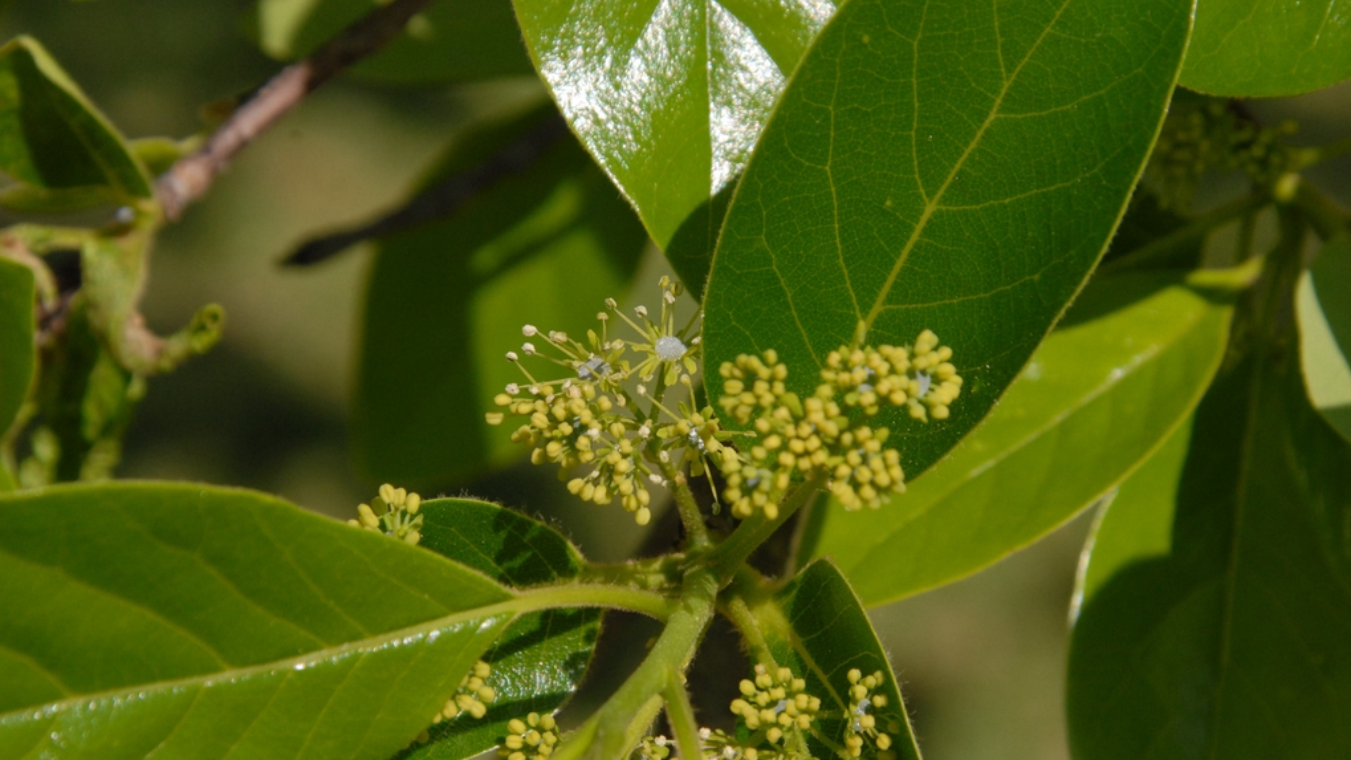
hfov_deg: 13.6
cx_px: 677
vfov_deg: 7.7
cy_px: 426
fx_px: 5660
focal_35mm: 158
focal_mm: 100
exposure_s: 1/500
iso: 400
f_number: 11
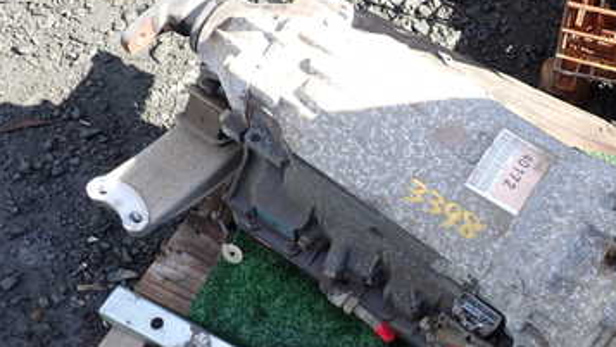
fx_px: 899
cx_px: 514
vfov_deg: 21.8
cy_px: 199
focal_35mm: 55
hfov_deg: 36.2
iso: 100
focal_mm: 5.4
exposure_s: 1/160
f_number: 3.2
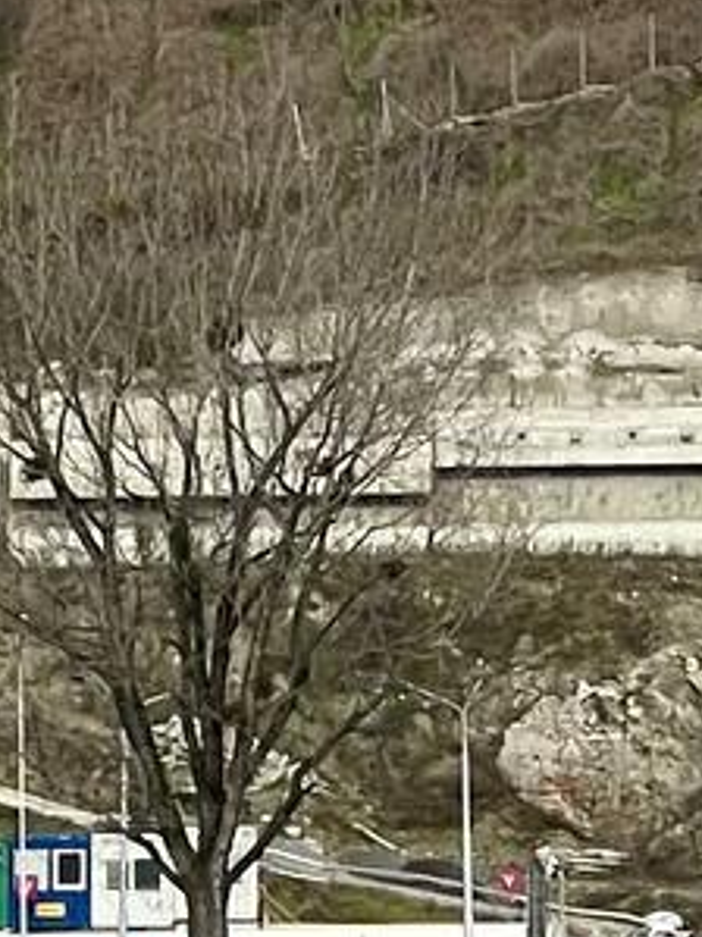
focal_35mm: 528
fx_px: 14287
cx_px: -213
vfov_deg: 3.7
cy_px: -175
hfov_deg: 2.8
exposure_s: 1/652
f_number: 2.8
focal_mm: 9
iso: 32
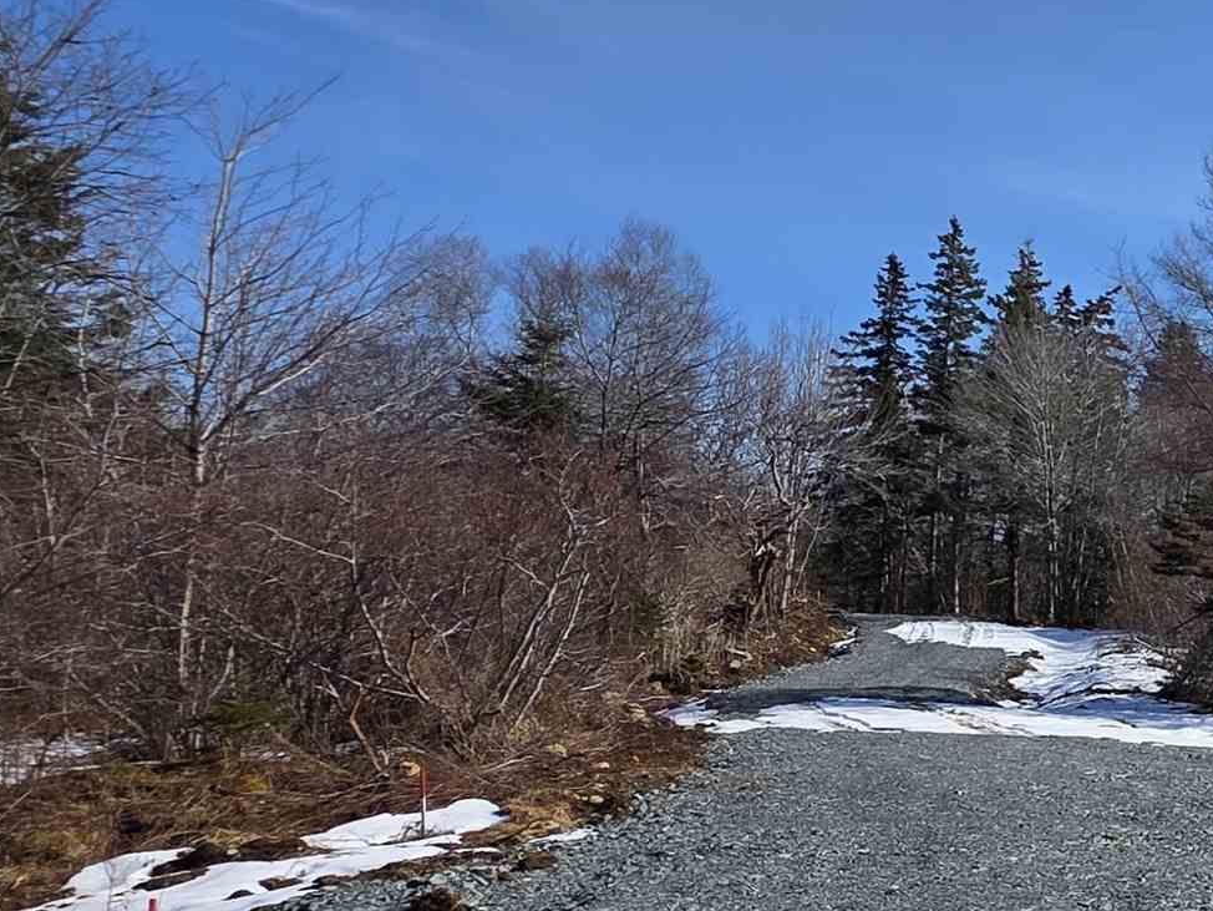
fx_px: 1437
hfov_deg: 31.7
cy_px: 553
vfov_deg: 35.0
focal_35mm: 41
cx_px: 1665
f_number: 1.9
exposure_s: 1/3034
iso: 40
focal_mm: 2.2
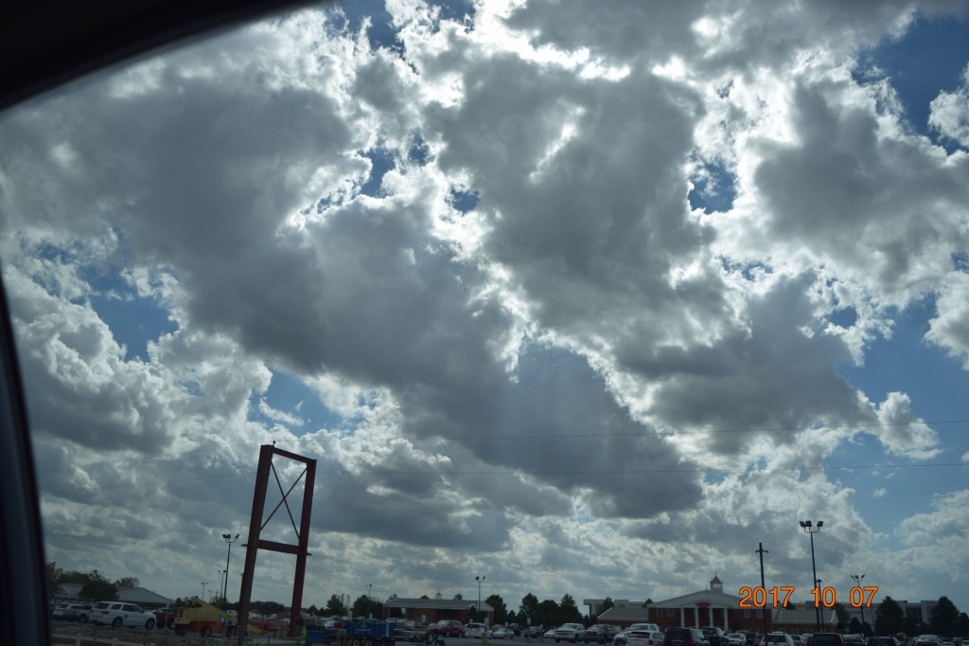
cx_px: 484
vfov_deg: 43.6
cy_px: 323
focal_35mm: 30
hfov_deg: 61.9
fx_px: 807
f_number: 3.5
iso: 110
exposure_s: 1/4000
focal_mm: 20
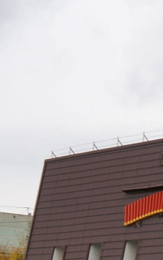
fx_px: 1145
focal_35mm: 161
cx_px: 420
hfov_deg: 7.5
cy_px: 243
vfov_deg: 12.9
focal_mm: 25
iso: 100
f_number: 10
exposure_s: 1/80
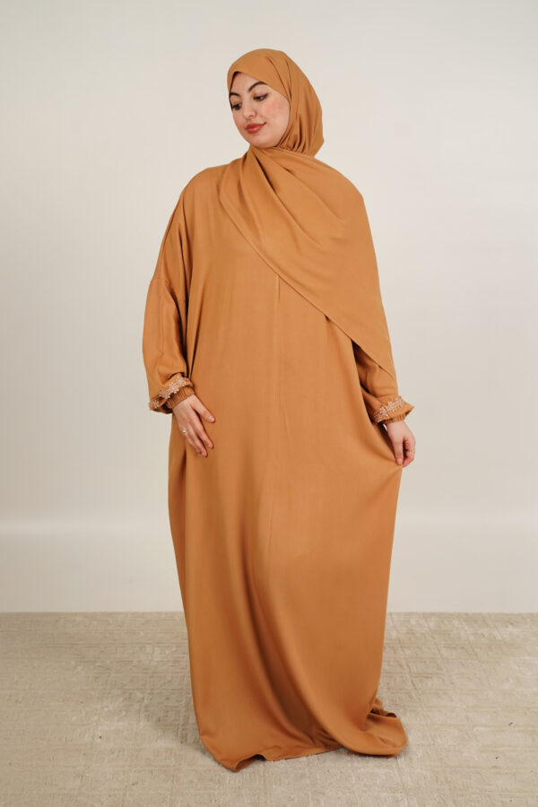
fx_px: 986
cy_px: 404
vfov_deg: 44.5
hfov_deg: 30.5
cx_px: 269
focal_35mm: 44
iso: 250
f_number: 4
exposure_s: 1/125
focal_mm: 44
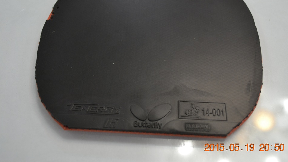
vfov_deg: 27.6
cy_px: 55
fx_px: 328
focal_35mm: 43
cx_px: 151
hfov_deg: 47.3
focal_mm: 24
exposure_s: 1/20
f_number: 4
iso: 400
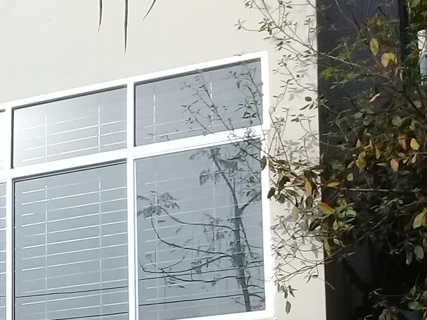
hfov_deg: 14.9
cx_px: -341
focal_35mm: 115
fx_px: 1419
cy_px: 449
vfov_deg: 12.4
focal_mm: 3.3
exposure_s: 1/1076
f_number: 2.2
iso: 64
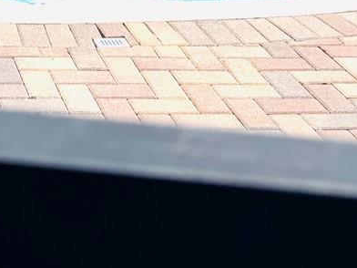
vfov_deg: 13.0
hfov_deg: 18.6
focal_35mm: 98
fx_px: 1011
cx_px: -114
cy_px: -274
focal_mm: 6.76
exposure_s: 1/3597
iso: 80
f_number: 1.78
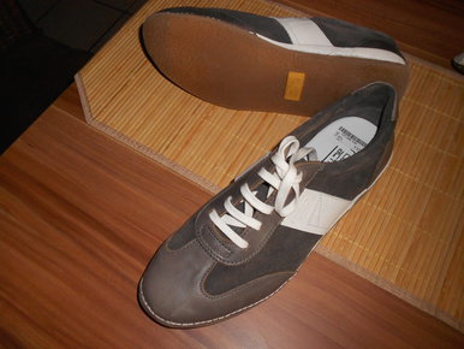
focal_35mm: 29
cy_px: 174
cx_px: 232
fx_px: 389
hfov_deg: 61.6
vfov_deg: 48.3
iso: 200
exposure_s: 1/25
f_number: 8.5
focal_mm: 5.1
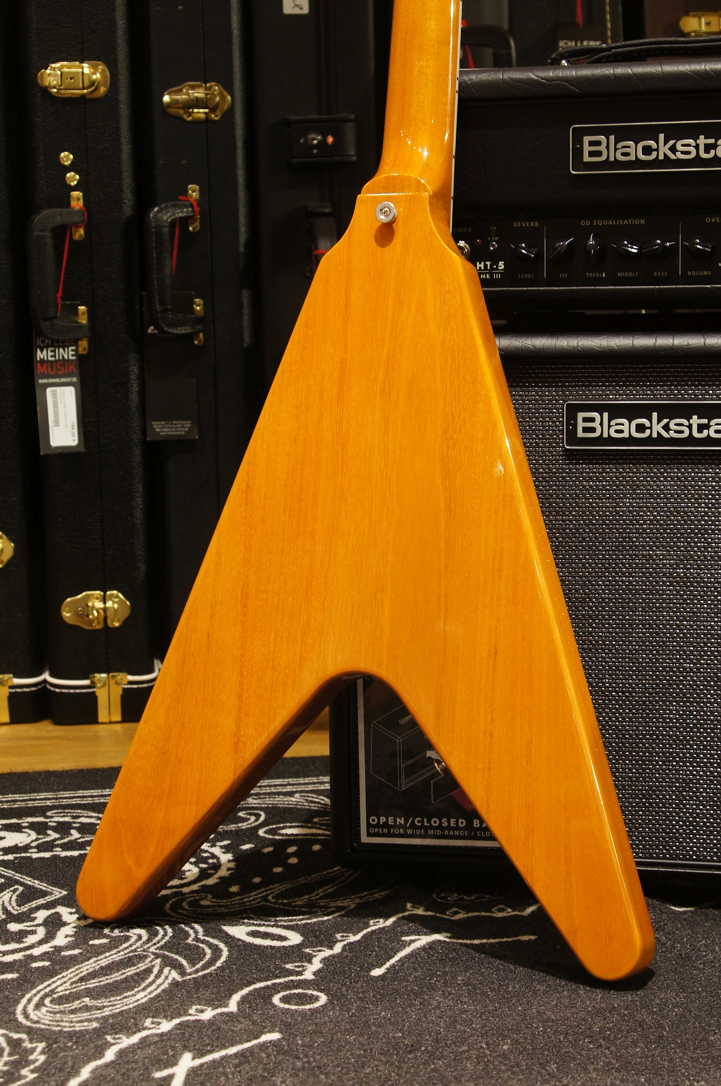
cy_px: 543
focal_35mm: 75
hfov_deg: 18.1
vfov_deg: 27.0
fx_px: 2258
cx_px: 360
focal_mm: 50
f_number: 8
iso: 400
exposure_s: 1/5
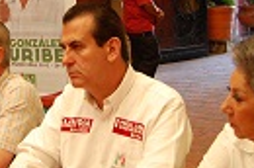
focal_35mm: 92
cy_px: -7
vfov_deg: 14.5
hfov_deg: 21.7
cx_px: 23
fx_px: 648
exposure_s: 1/60
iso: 400
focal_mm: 20
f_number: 4
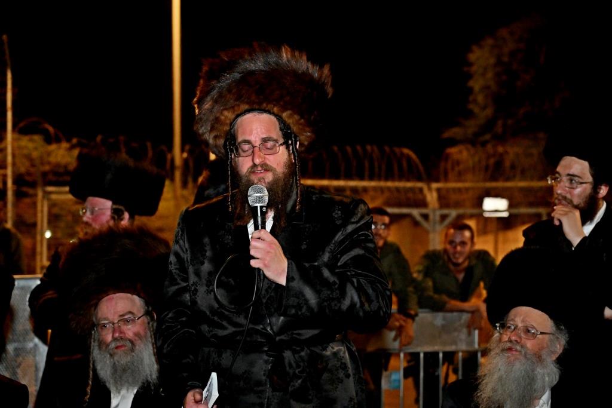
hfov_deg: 29.7
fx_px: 1156
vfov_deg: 20.0
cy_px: 204
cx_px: 306
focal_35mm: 68
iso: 2000
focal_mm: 68
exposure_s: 1/160
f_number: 4
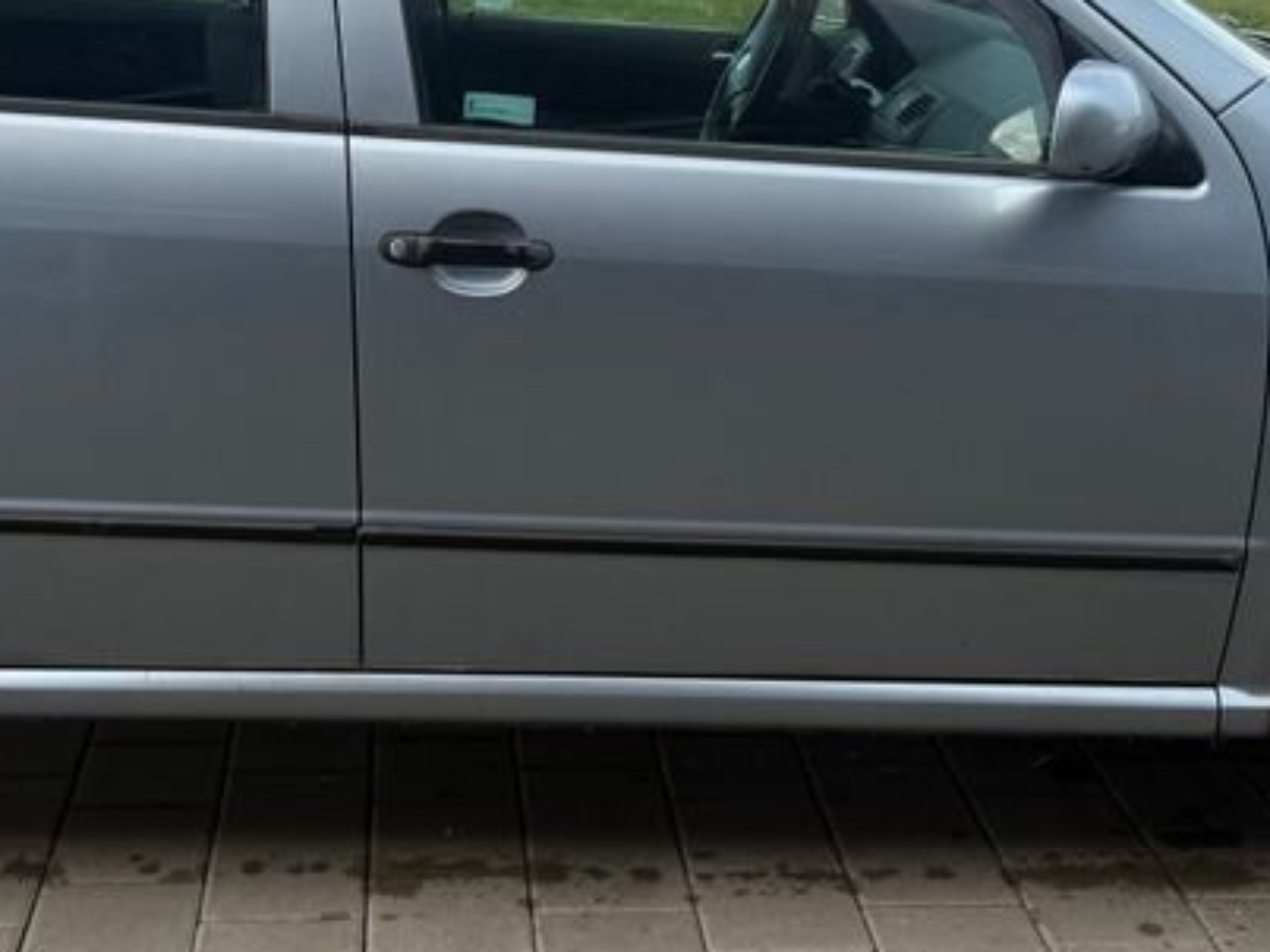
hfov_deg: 31.6
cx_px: 523
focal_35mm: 61
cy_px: 293
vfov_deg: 23.9
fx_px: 2237
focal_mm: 6.76
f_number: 1.78
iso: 80
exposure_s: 1/1139
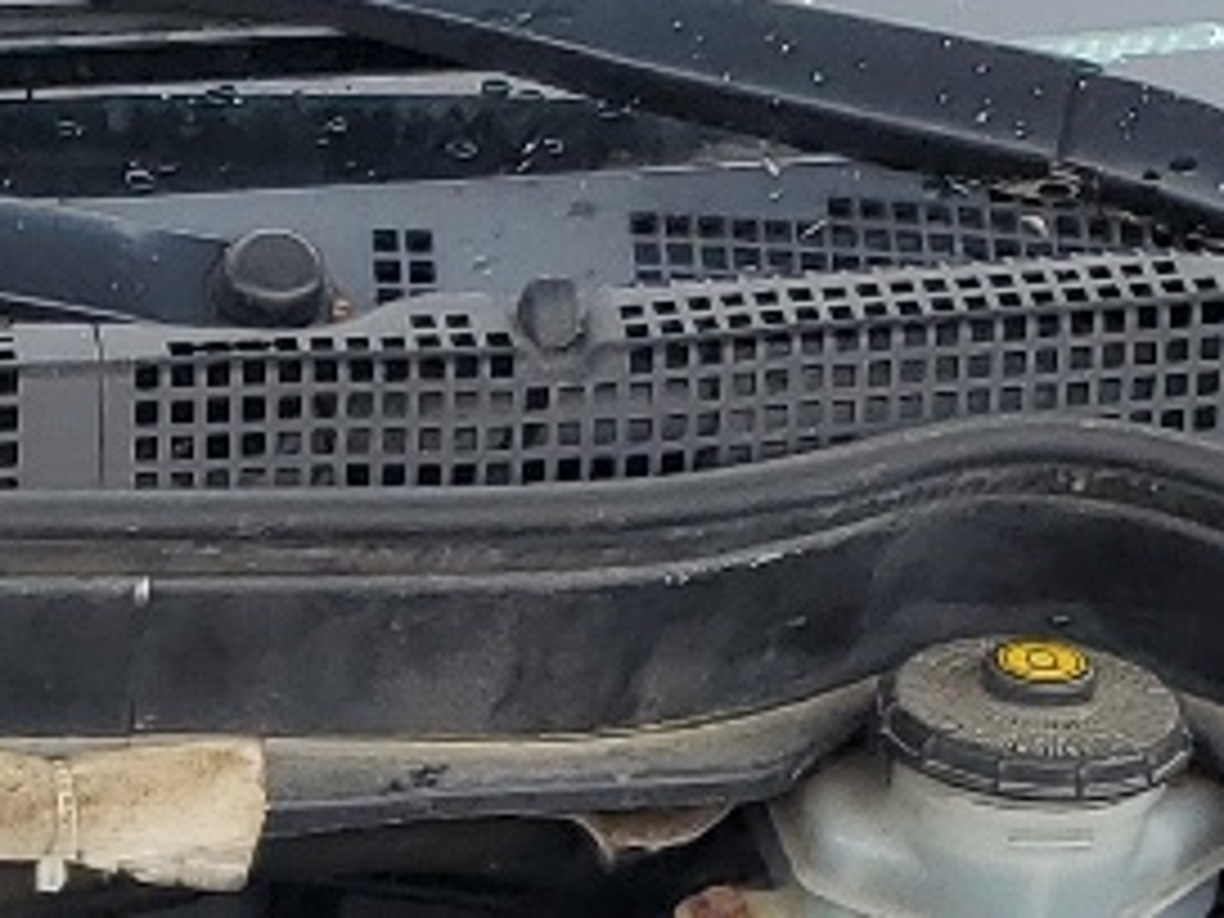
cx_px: -495
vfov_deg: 9.5
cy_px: 1318
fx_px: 5410
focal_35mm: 153
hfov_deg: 12.4
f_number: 1.5
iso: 50
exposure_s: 1/286
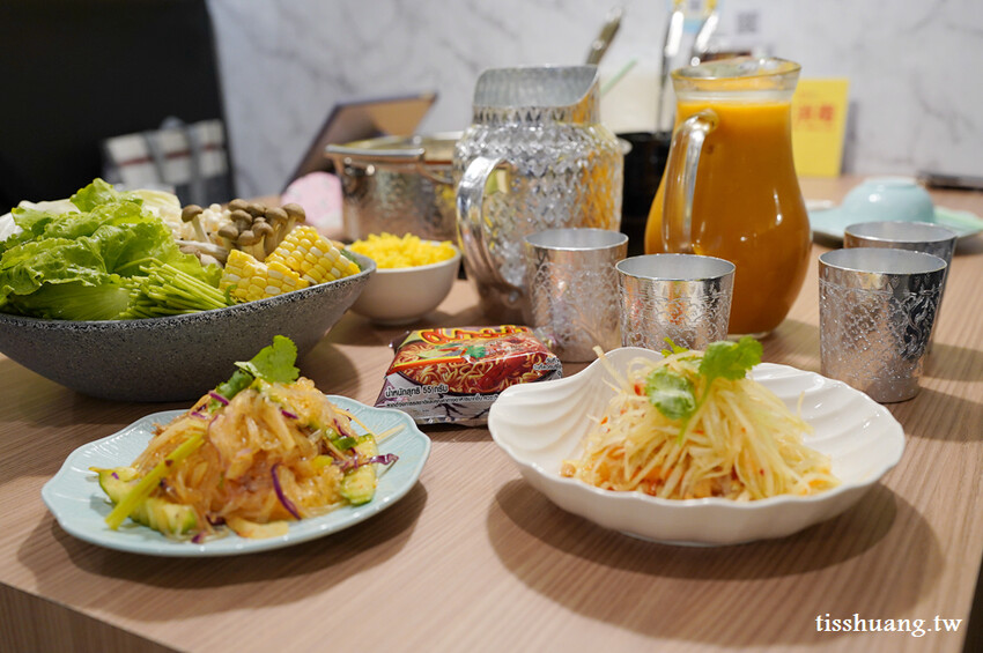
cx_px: 492
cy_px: 326
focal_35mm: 35
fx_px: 955
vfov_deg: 37.8
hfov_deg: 54.5
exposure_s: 1/160
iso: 1250
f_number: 4
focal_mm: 35
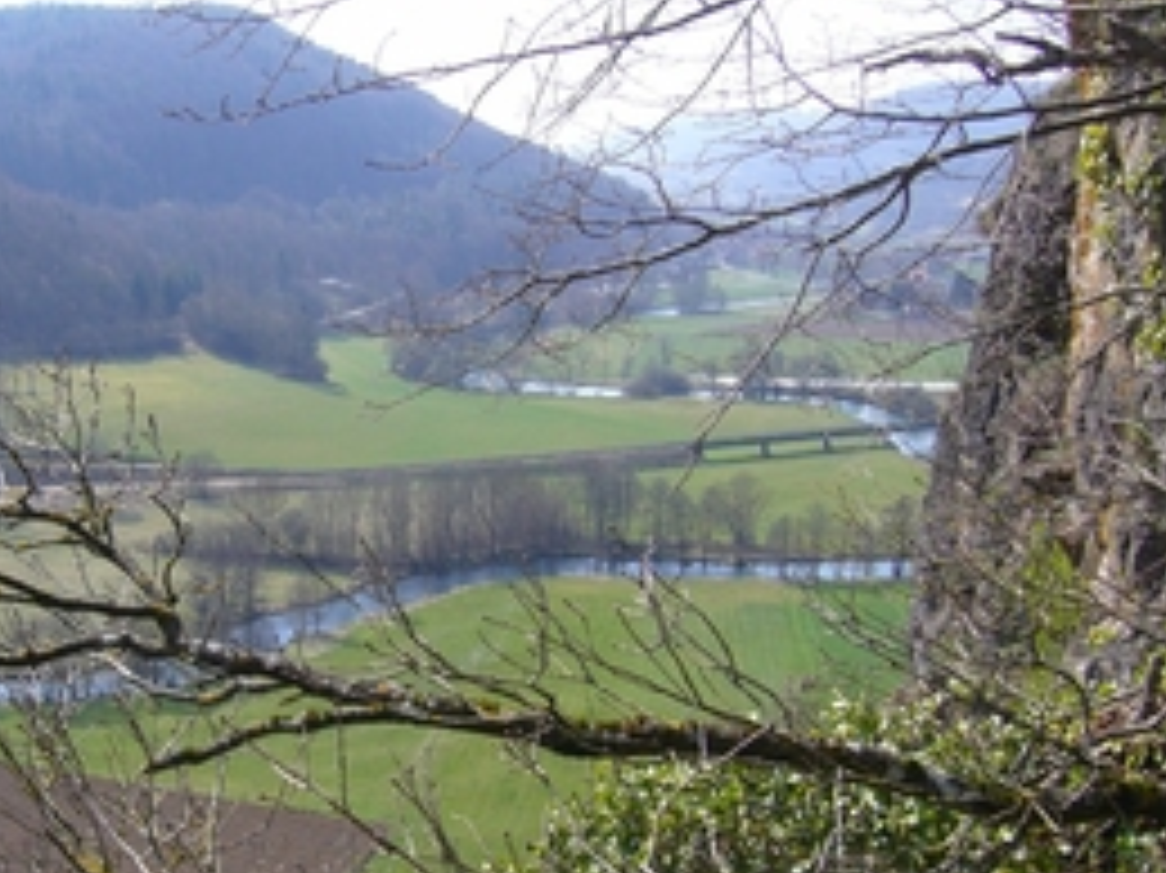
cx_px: 315
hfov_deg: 34.9
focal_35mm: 54
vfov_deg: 27.0
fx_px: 1818
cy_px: 468
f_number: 5.6
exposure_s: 1/160
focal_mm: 5.8
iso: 80
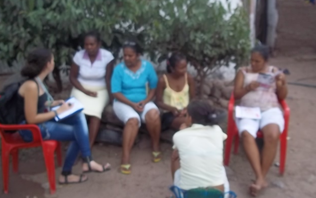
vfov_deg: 32.7
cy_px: 83
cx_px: 159
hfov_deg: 50.4
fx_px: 336
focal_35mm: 39
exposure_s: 1/250
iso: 80
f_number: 3.1
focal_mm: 6.5
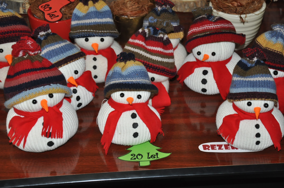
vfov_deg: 15.7
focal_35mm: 87
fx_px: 685
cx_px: 142
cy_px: 94
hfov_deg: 23.4
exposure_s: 1/60
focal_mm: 58
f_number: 5
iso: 800
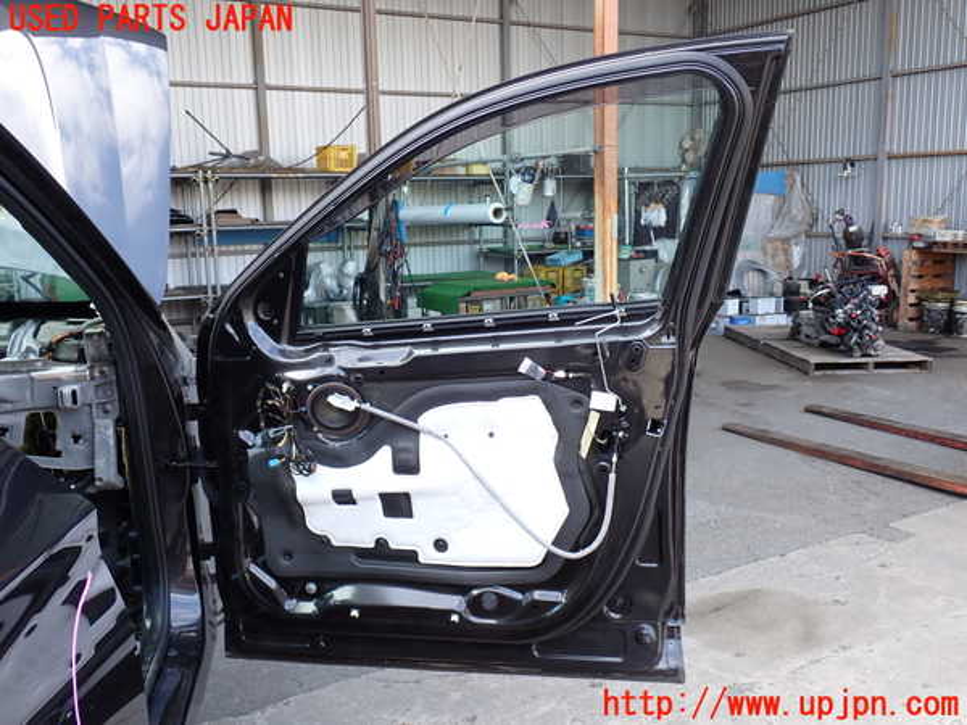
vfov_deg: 44.2
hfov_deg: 56.8
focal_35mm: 32
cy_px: 362
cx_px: 484
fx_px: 894
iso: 100
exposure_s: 1/60
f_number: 3.2
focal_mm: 5.79
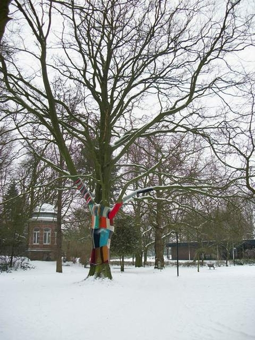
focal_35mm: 32
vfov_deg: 56.8
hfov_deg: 44.2
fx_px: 314
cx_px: 128
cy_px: 170
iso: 80
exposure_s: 1/160
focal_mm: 5.7
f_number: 2.9
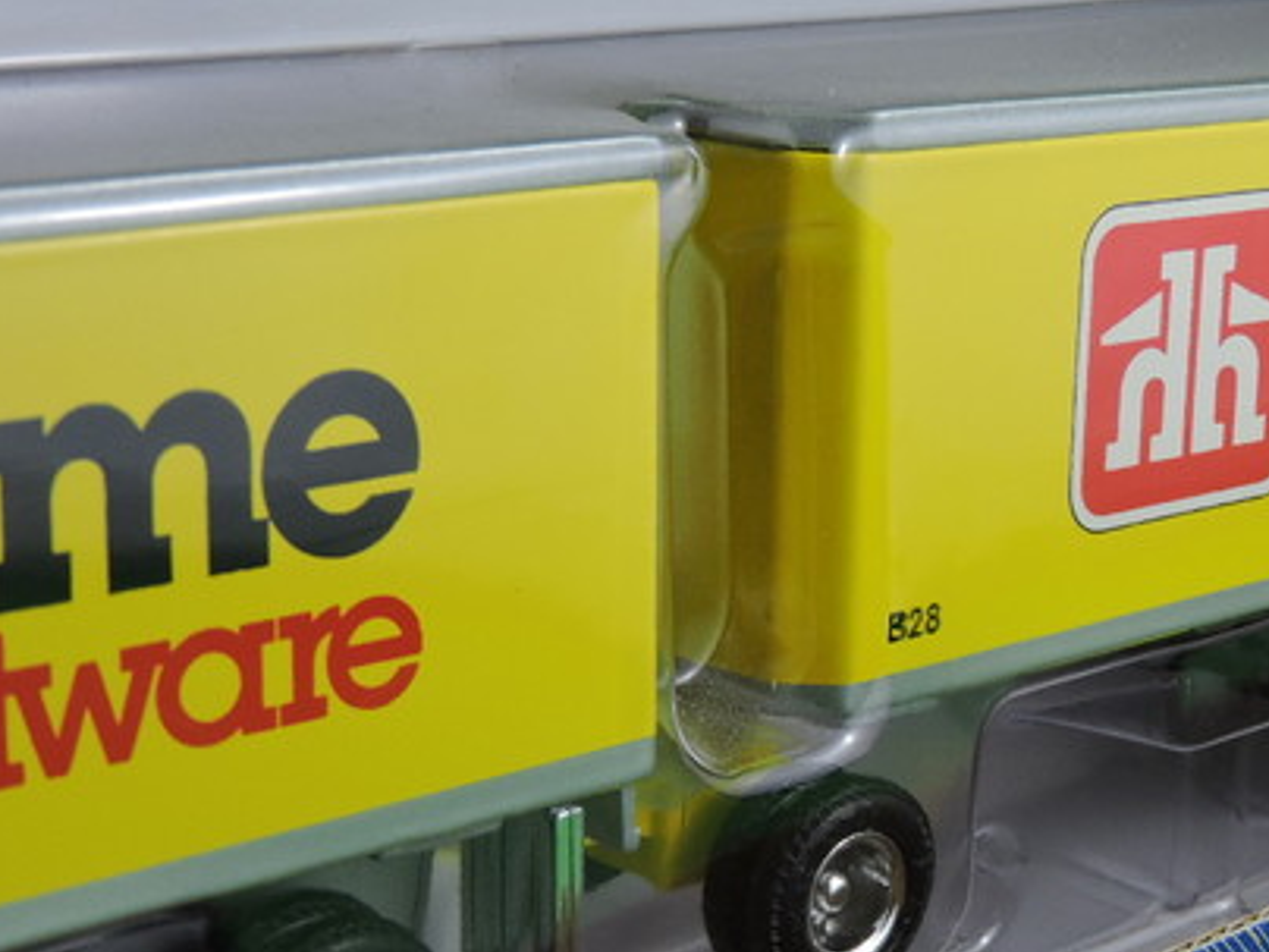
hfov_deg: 22.5
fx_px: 3153
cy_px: 506
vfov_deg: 17.2
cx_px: 950
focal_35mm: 86
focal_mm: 8.1
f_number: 4
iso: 100
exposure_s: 1/40
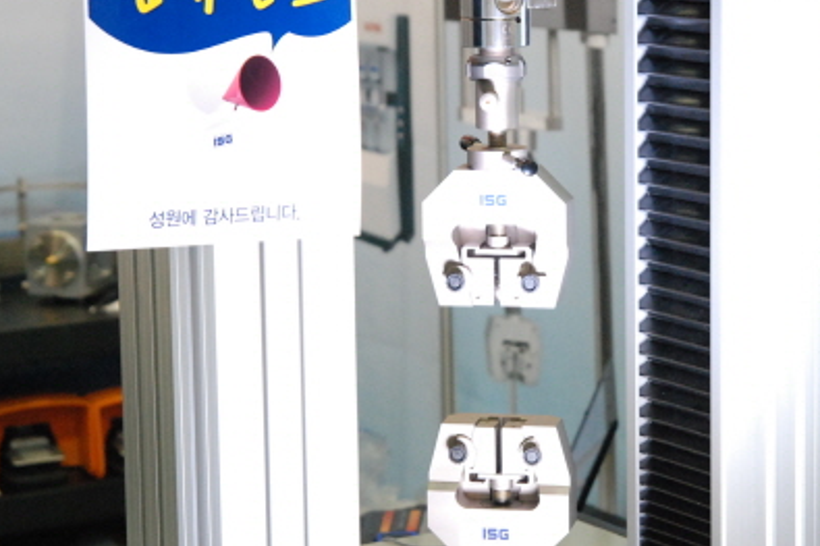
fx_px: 1776
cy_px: 248
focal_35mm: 78
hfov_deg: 26.0
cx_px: 486
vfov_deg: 17.5
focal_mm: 32
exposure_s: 1/100
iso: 1600
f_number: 3.5
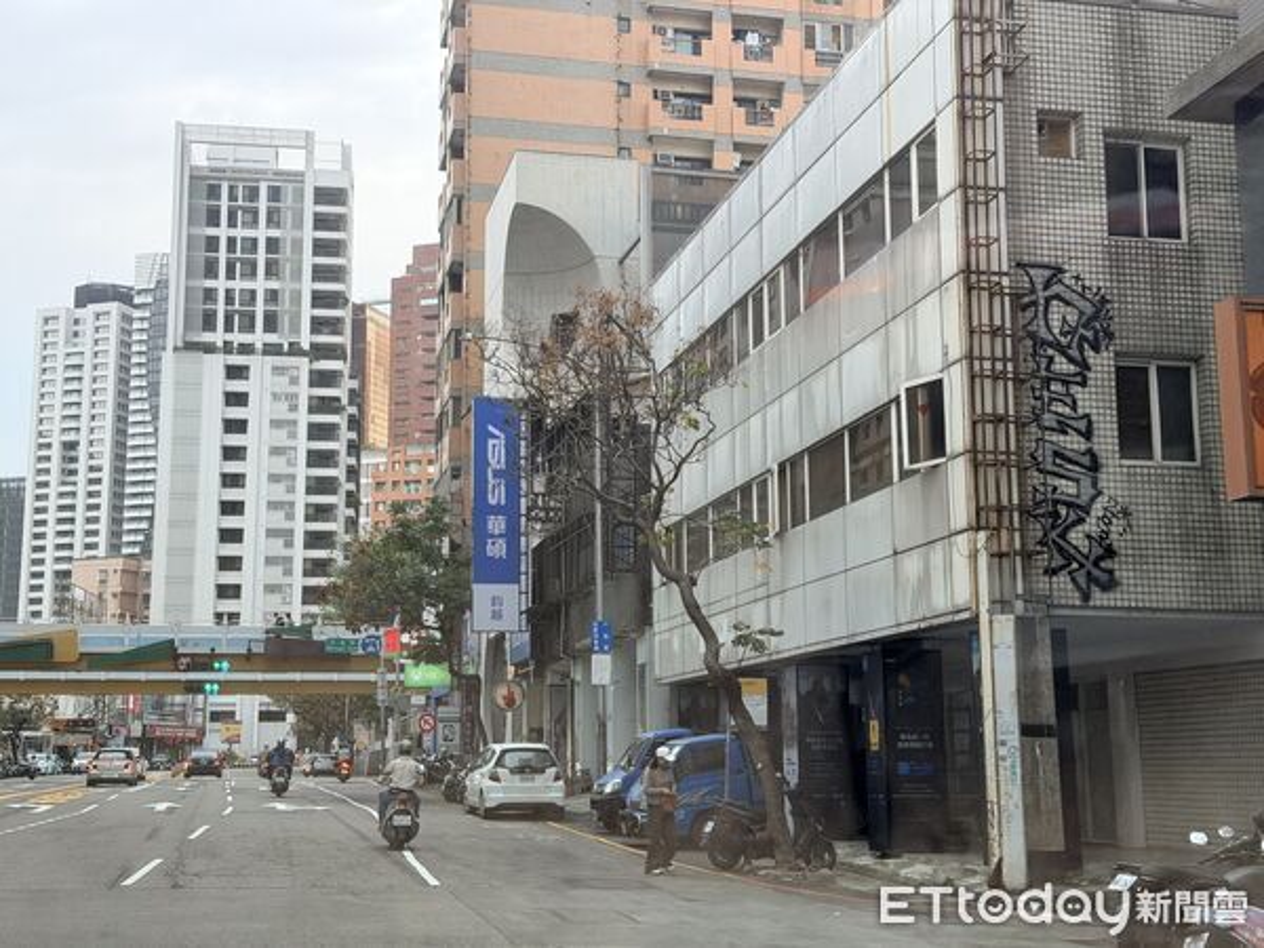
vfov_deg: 30.3
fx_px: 1753
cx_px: 632
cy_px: 474
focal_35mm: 48
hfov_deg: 39.7
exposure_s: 1/203
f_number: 1.78
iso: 125
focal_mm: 6.76
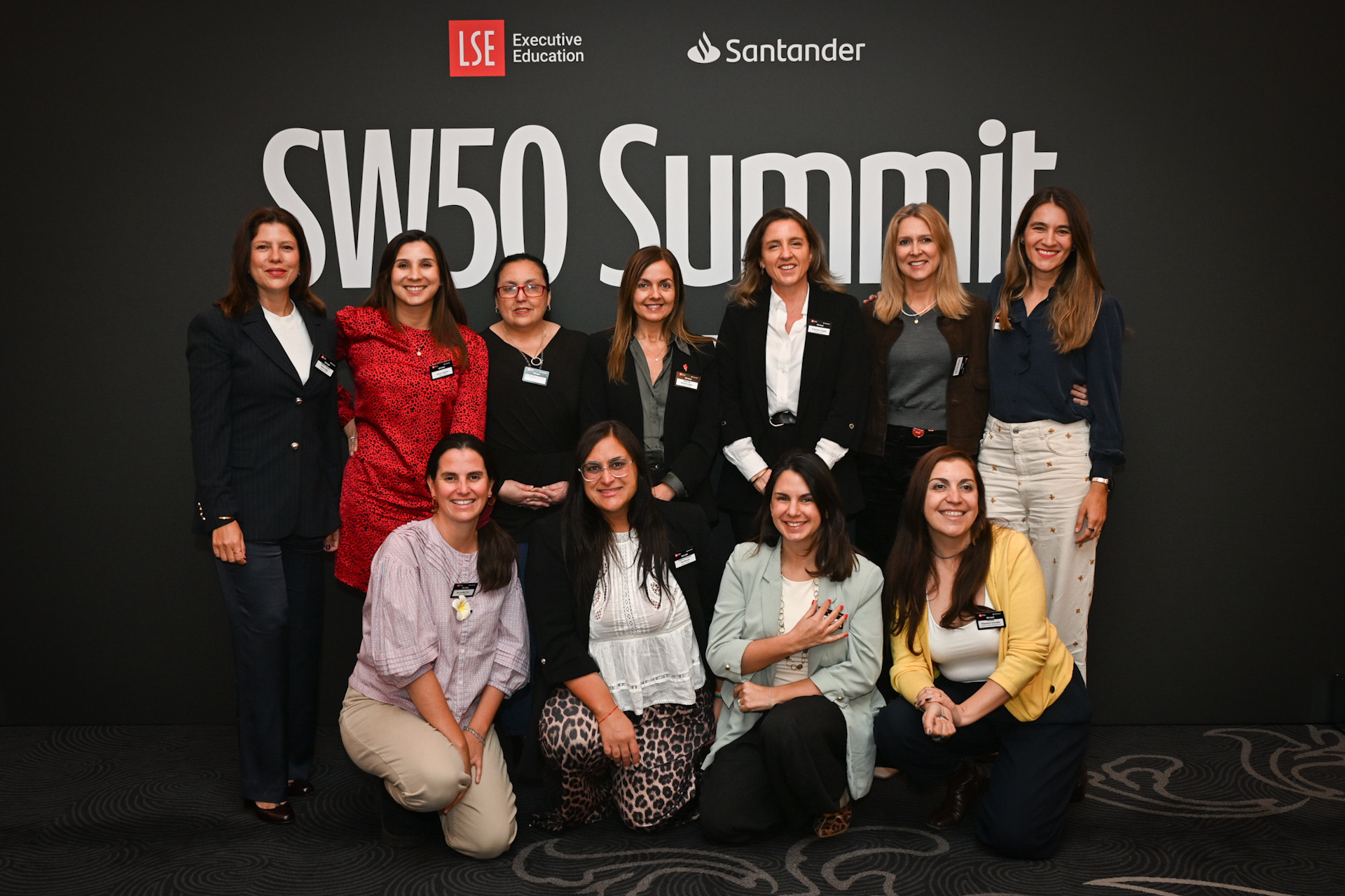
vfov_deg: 34.2
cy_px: 448
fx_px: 1457
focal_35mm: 39
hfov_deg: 49.6
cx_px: 672
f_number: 3.5
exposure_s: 1/60
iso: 400
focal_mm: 26
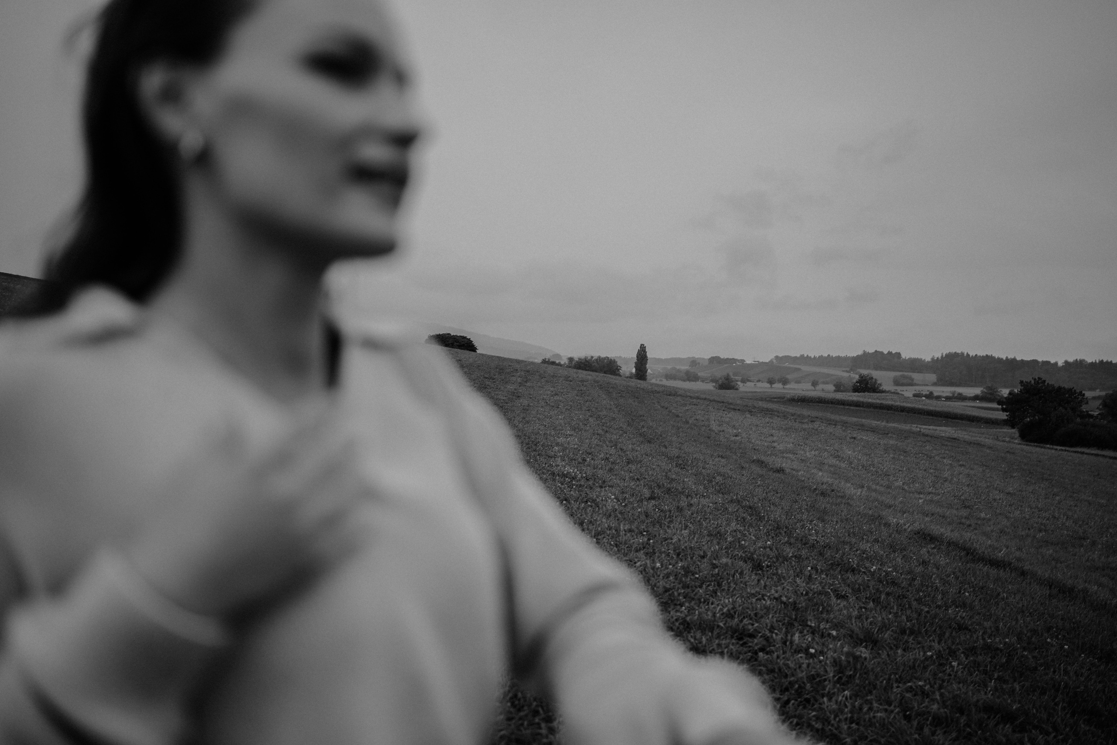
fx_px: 1086
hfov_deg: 54.4
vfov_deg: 37.9
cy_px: 372
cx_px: 558
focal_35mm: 35
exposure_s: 1/2000
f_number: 1.8
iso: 100
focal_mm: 35
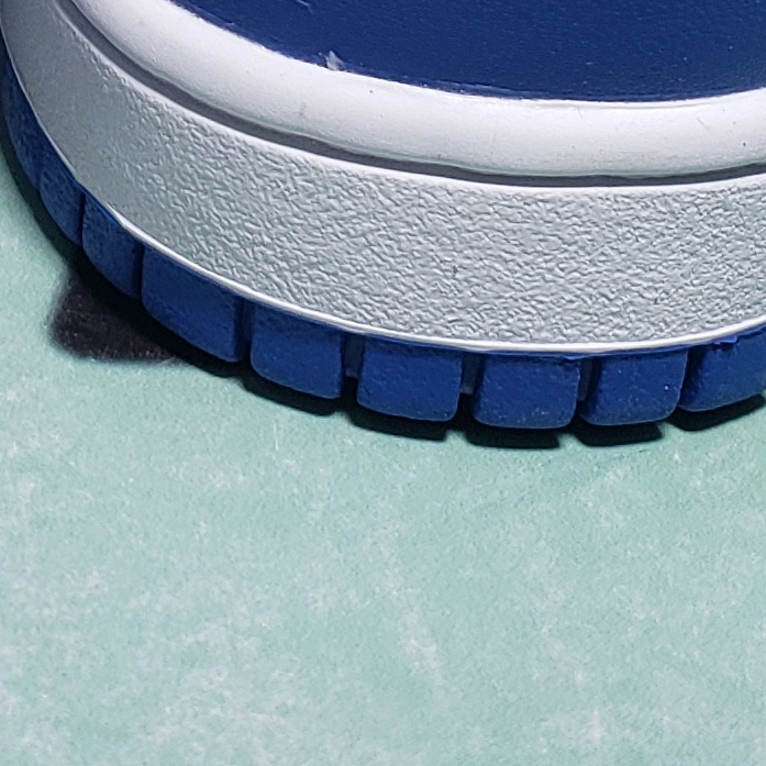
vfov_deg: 12.8
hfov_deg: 12.9
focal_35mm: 133
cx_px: -69
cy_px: -188
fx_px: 3330
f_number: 1.5
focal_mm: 4.3
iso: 50
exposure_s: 1/291
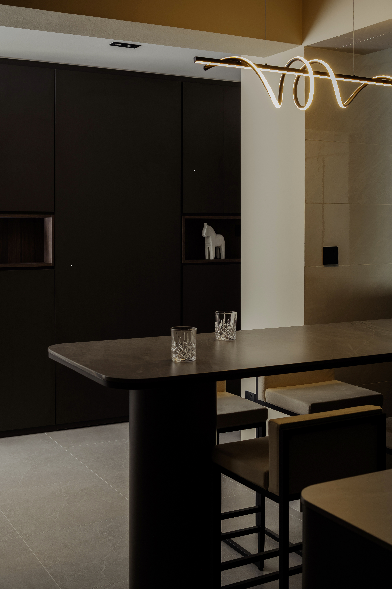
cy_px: 294
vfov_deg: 43.6
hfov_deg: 29.8
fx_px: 736
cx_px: 196
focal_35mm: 45
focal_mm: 45
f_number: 9.5
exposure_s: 13
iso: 50
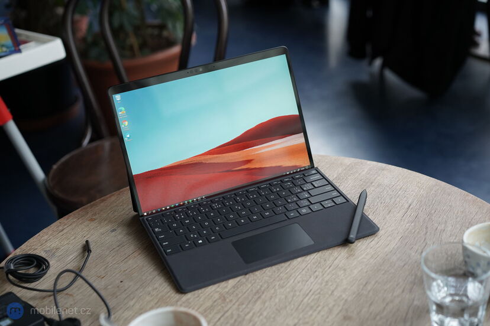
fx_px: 749
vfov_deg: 24.6
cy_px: 163
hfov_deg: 36.2
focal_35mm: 55
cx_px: 245
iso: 1600
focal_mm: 55
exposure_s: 1/320
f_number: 3.5
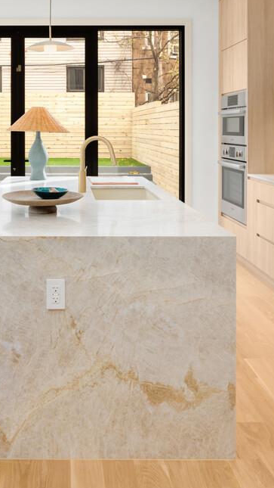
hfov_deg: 29.9
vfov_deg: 49.7
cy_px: 127
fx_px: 504
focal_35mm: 39
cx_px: 66
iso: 400
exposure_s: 1/3
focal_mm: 16
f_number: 11
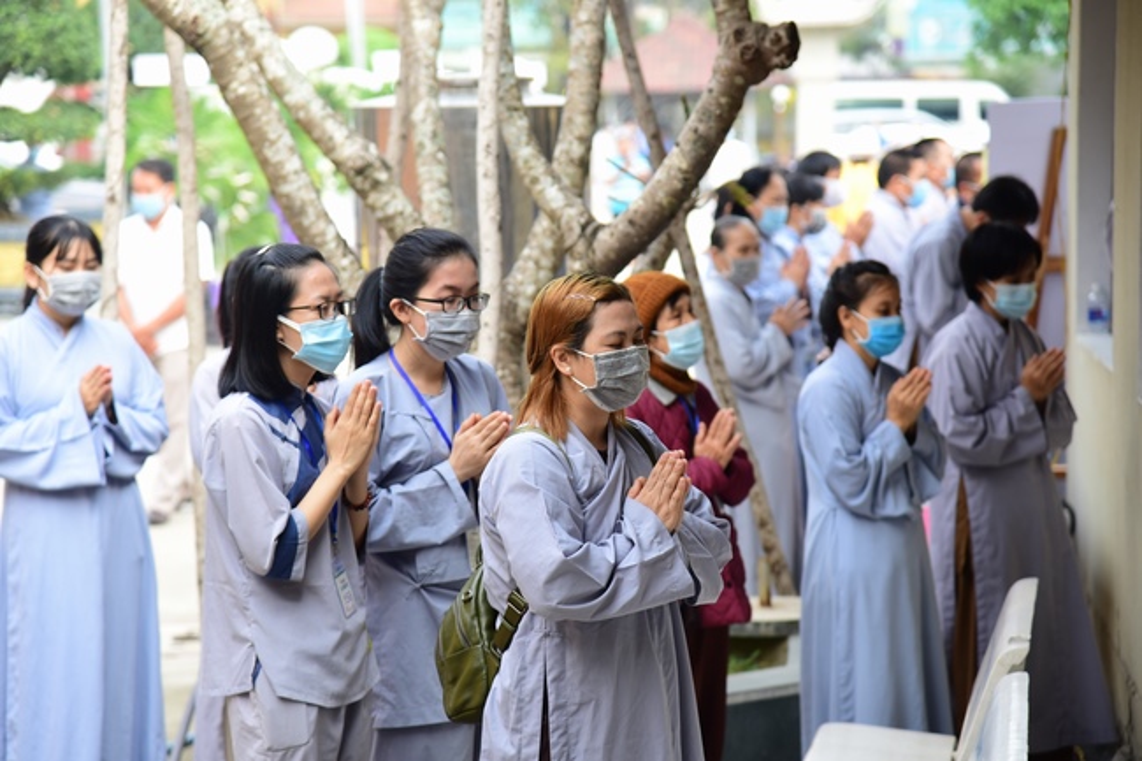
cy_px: 380
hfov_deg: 17.1
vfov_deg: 11.4
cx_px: 571
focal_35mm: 120
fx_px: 3805
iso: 320
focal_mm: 120
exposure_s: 1/100
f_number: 4.5
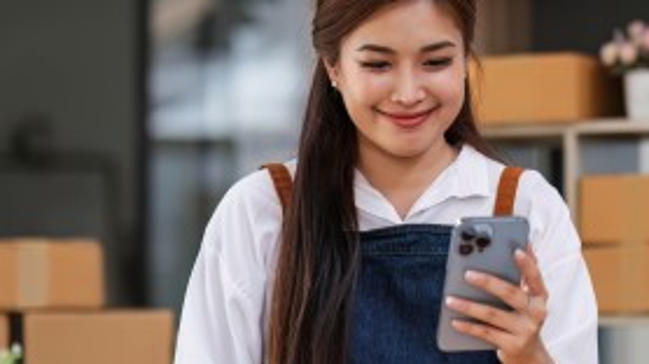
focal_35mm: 158
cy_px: 155
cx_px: 503
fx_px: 2717
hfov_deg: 13.6
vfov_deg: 7.7
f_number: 1.4
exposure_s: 1/250
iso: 125
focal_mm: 50
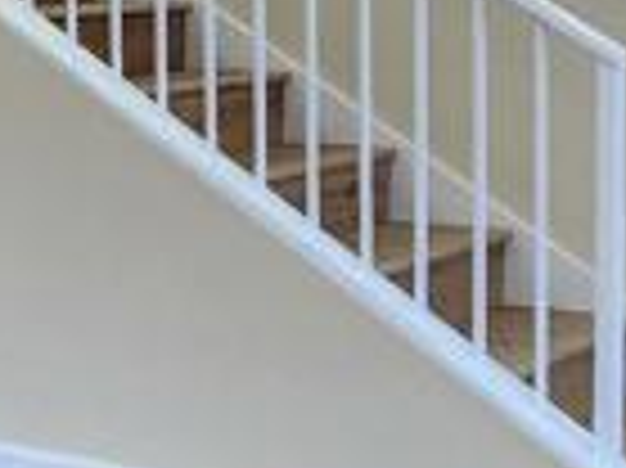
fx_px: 1735
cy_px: 108
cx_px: -527
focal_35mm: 96
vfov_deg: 15.3
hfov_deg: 16.7
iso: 160
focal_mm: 2.2
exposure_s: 1/60
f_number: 2.2
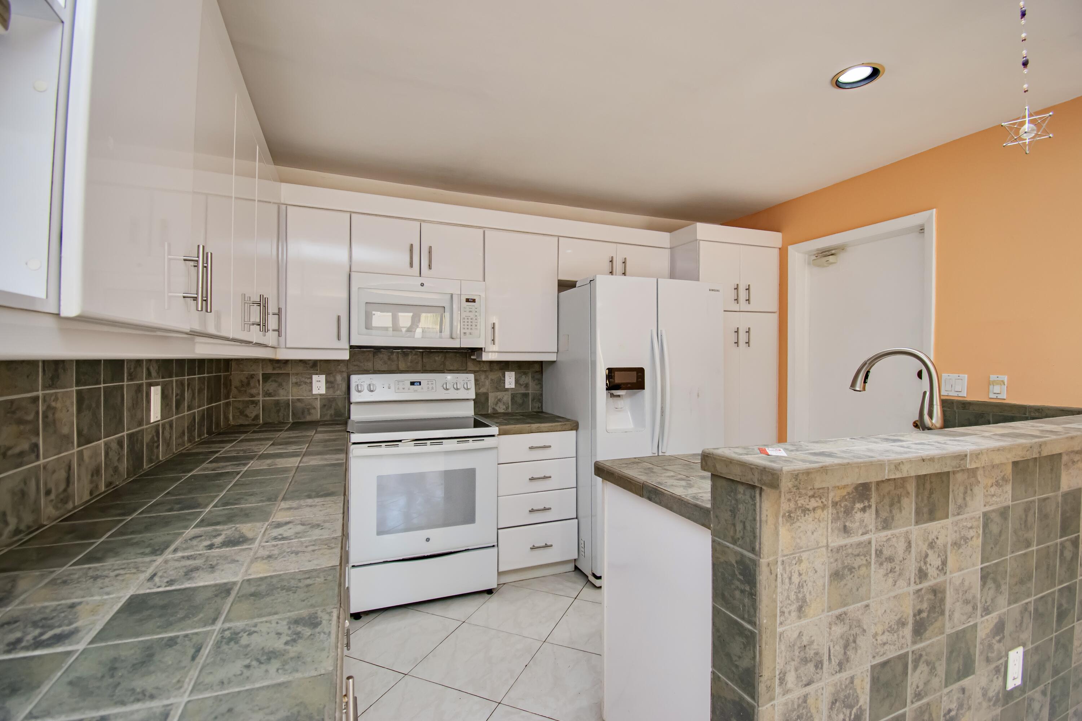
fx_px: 451
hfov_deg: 100.4
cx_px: 541
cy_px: 360
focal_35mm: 15
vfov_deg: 77.3
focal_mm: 10
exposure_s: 1/100
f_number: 5.6
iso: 800
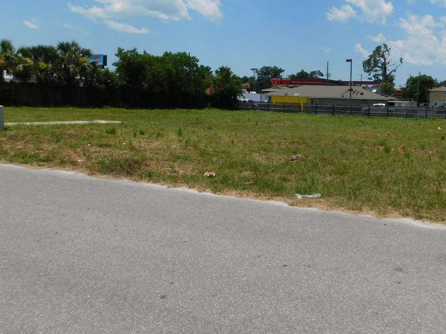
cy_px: 135
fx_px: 412
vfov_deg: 44.0
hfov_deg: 55.3
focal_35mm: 32
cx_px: 307
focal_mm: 4
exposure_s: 1/1000
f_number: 6
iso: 125
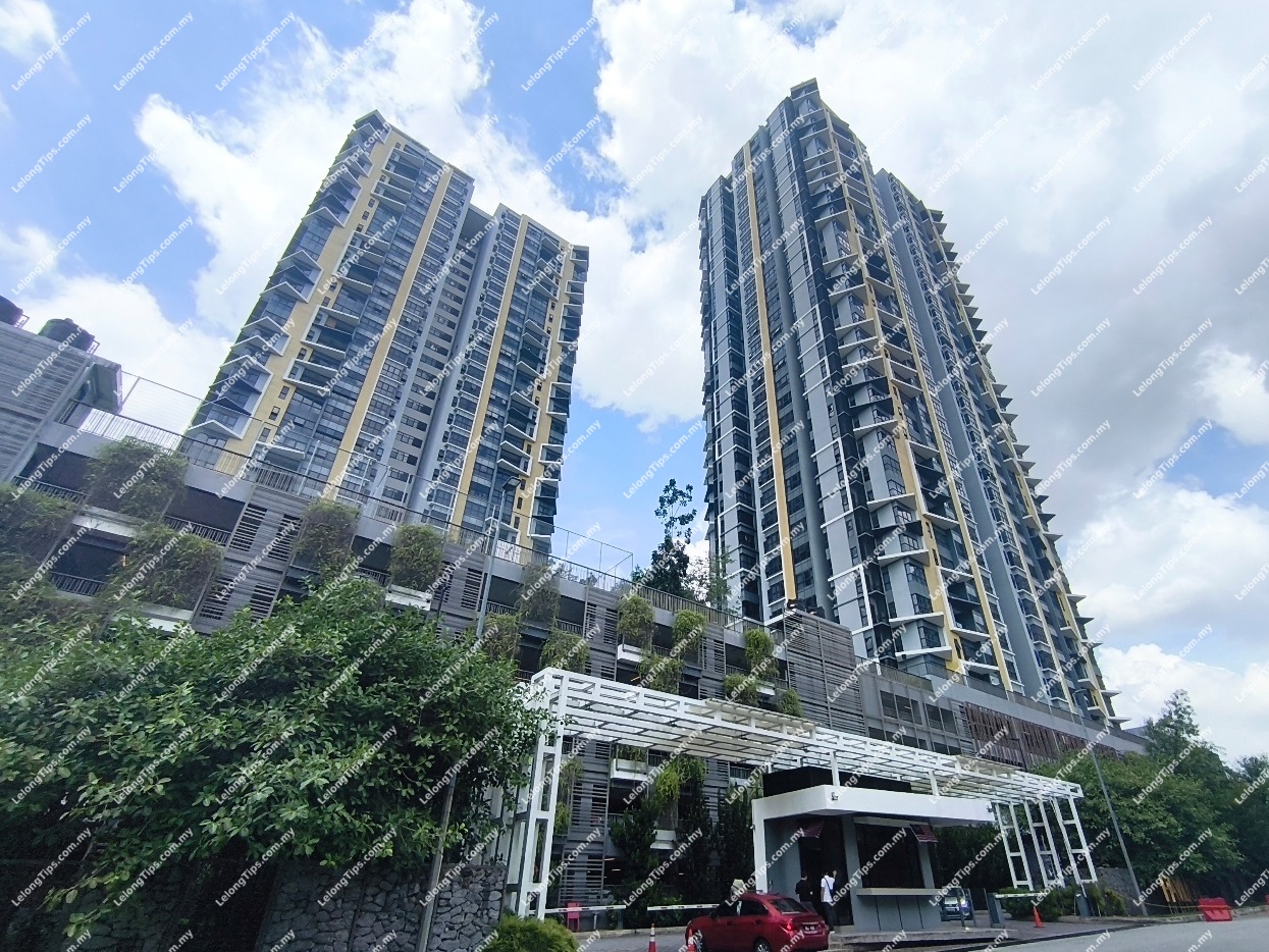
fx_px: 550
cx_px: 634
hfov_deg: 98.2
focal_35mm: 15
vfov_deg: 81.8
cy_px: 476
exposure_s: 1/3017
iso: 50
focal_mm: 1.65
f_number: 2.2
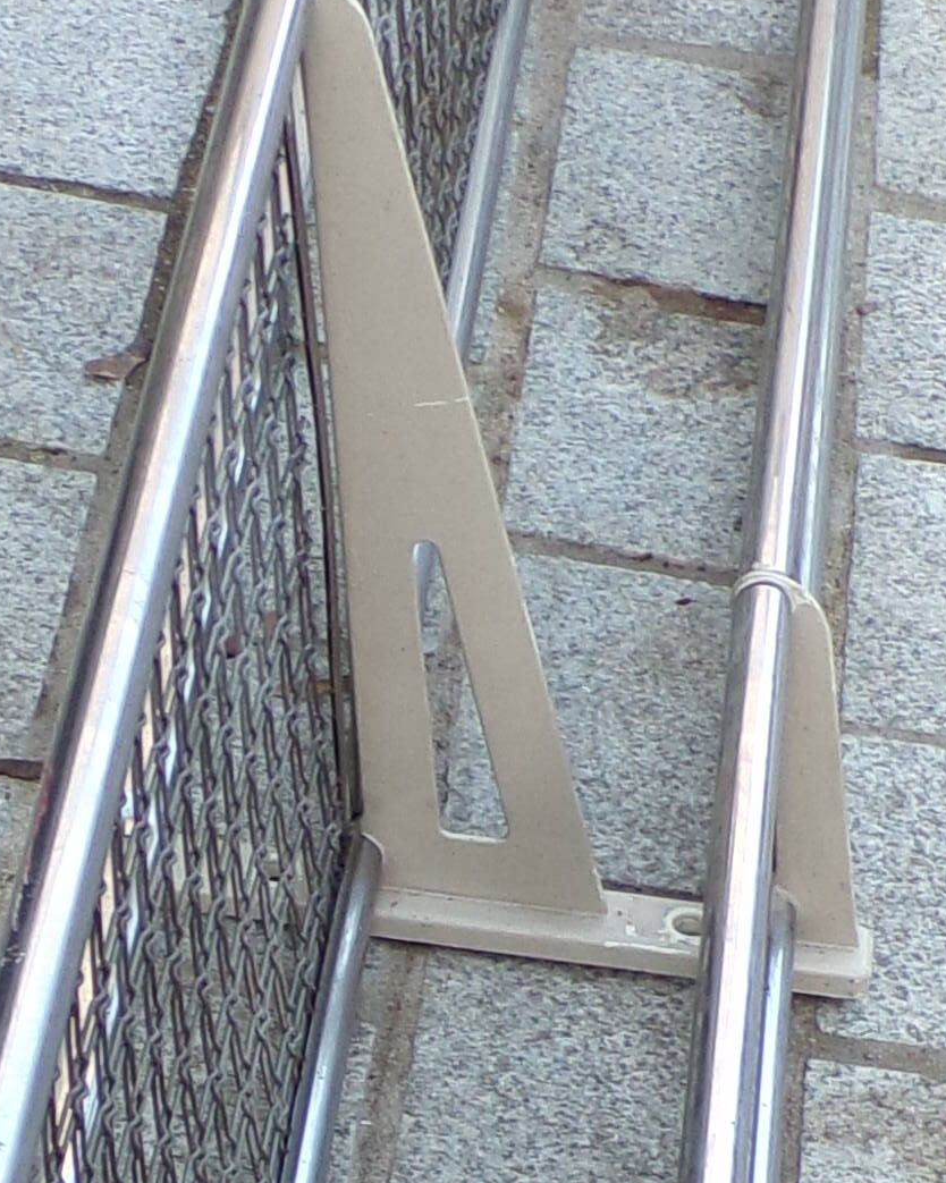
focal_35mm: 138
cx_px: 589
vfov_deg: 13.7
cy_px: 1265
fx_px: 4831
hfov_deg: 11.2
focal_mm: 5.8
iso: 80
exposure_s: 1/34
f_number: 3.2
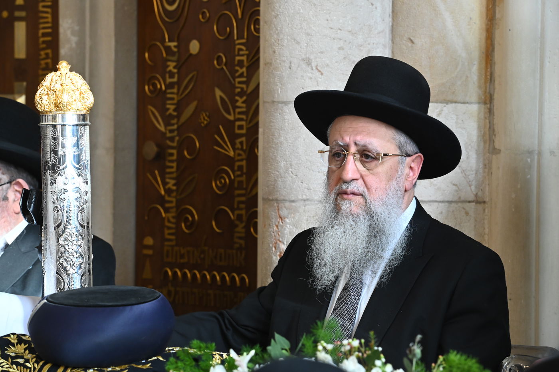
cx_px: 280
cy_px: 186
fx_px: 2094
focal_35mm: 135
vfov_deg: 10.1
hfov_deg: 15.2
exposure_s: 1/160
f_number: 10
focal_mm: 135
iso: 2500
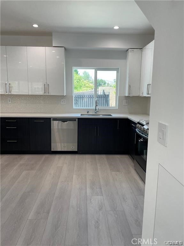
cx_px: 92
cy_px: 123
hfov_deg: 53.1
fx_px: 184
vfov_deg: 67.3
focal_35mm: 26
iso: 50
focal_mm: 4.2
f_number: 1.6
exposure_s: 1/120
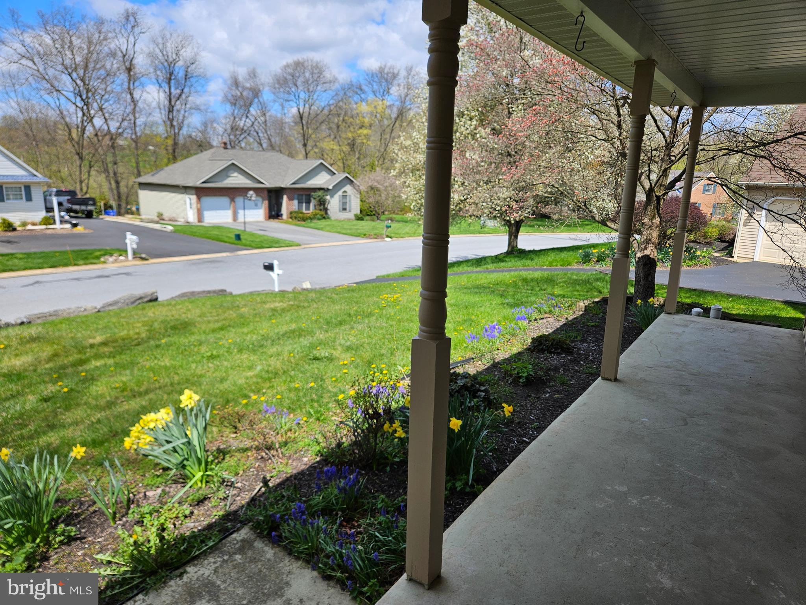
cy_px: 302
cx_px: 403
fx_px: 536
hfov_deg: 73.9
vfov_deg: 58.9
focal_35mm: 23
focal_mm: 5.4
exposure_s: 1/1365
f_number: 1.8
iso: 25
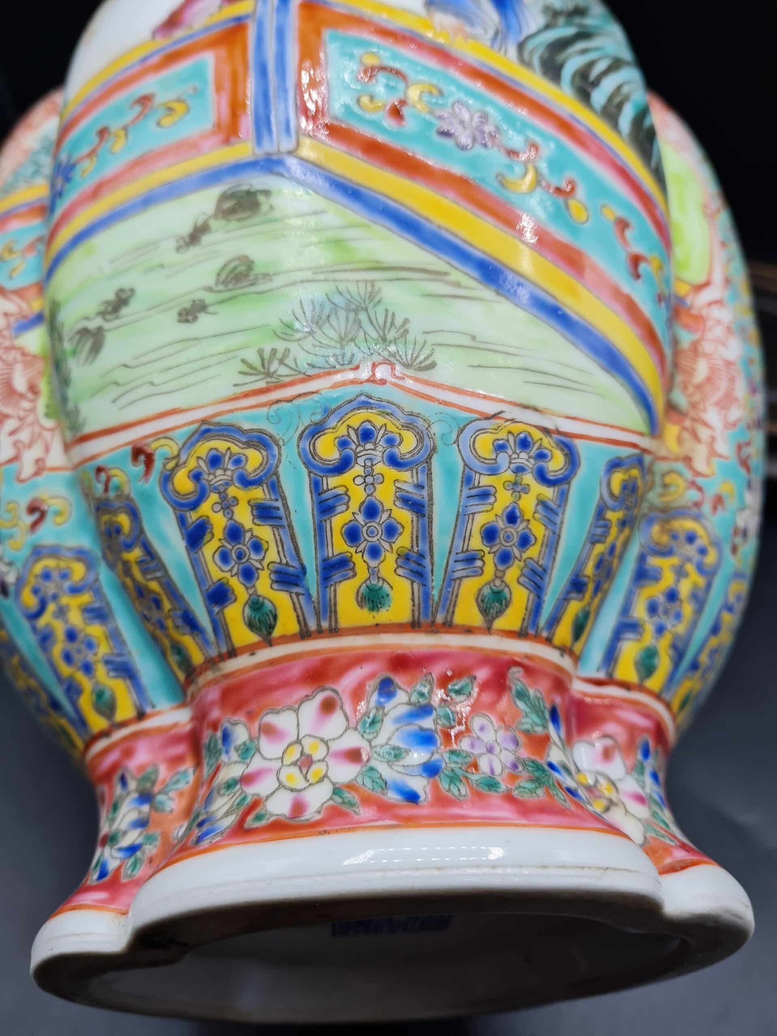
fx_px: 778
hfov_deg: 53.1
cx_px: 388
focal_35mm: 26
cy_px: 518
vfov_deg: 67.3
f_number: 1.8
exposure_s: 1/483
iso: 50
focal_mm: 5.4
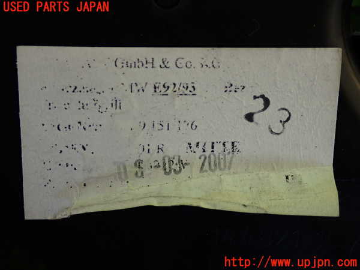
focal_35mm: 62
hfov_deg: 31.2
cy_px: 135
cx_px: 180
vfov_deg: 23.7
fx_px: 645
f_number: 3.6
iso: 320
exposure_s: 1/125
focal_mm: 11.09
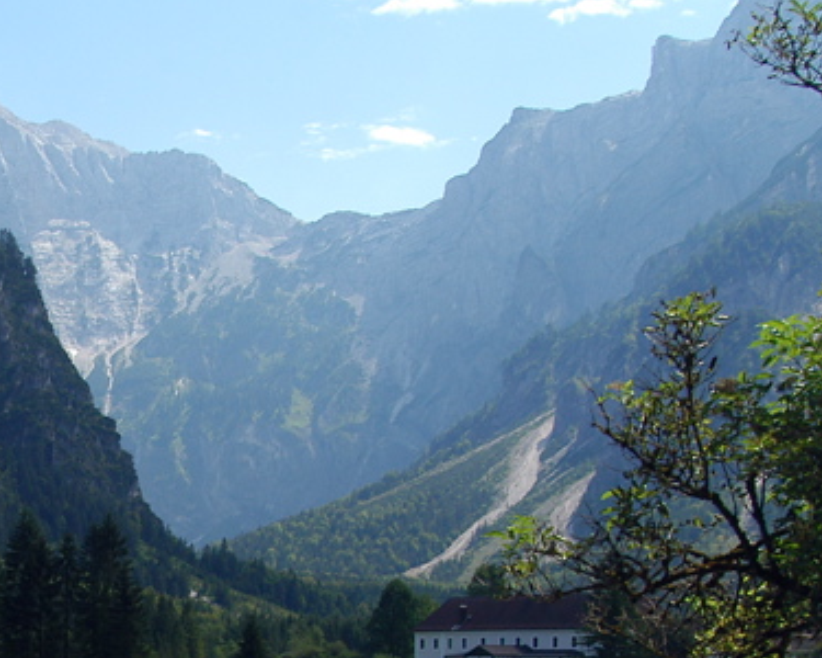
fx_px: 2238
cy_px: 665
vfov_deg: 16.4
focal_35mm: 92
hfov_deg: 20.2
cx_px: 19
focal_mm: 24
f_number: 5.6
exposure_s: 1/125
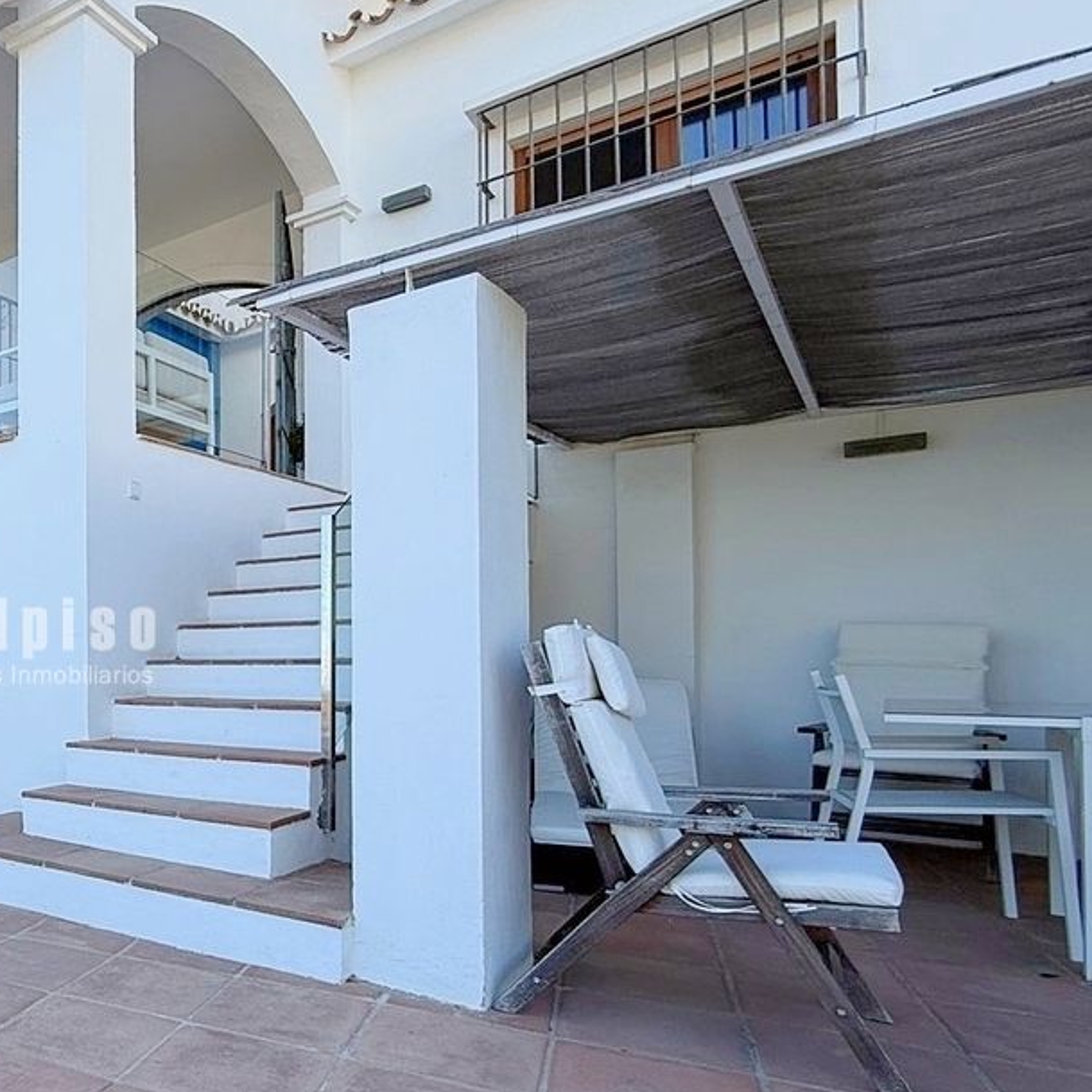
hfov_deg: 48.7
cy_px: 644
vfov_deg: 60.5
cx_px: -25
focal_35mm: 26
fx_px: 928
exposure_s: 1/751
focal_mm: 2.22
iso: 50
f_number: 2.2
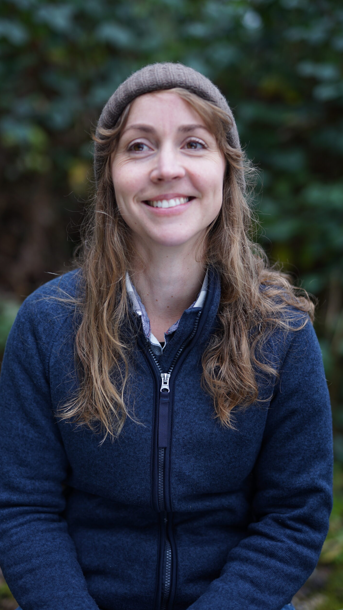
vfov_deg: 39.2
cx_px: 146
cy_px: 307
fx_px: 857
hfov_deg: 22.6
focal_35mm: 53
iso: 160
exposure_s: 1/400
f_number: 1.6
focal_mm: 50
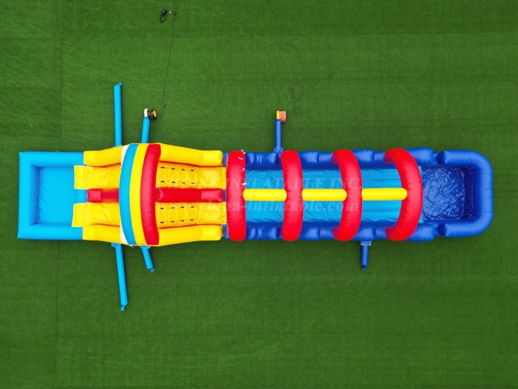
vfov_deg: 56.8
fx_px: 359
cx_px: 259
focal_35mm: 24
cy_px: 194
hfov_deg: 71.6
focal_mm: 6.72
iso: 150
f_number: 1.7
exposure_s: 1/725
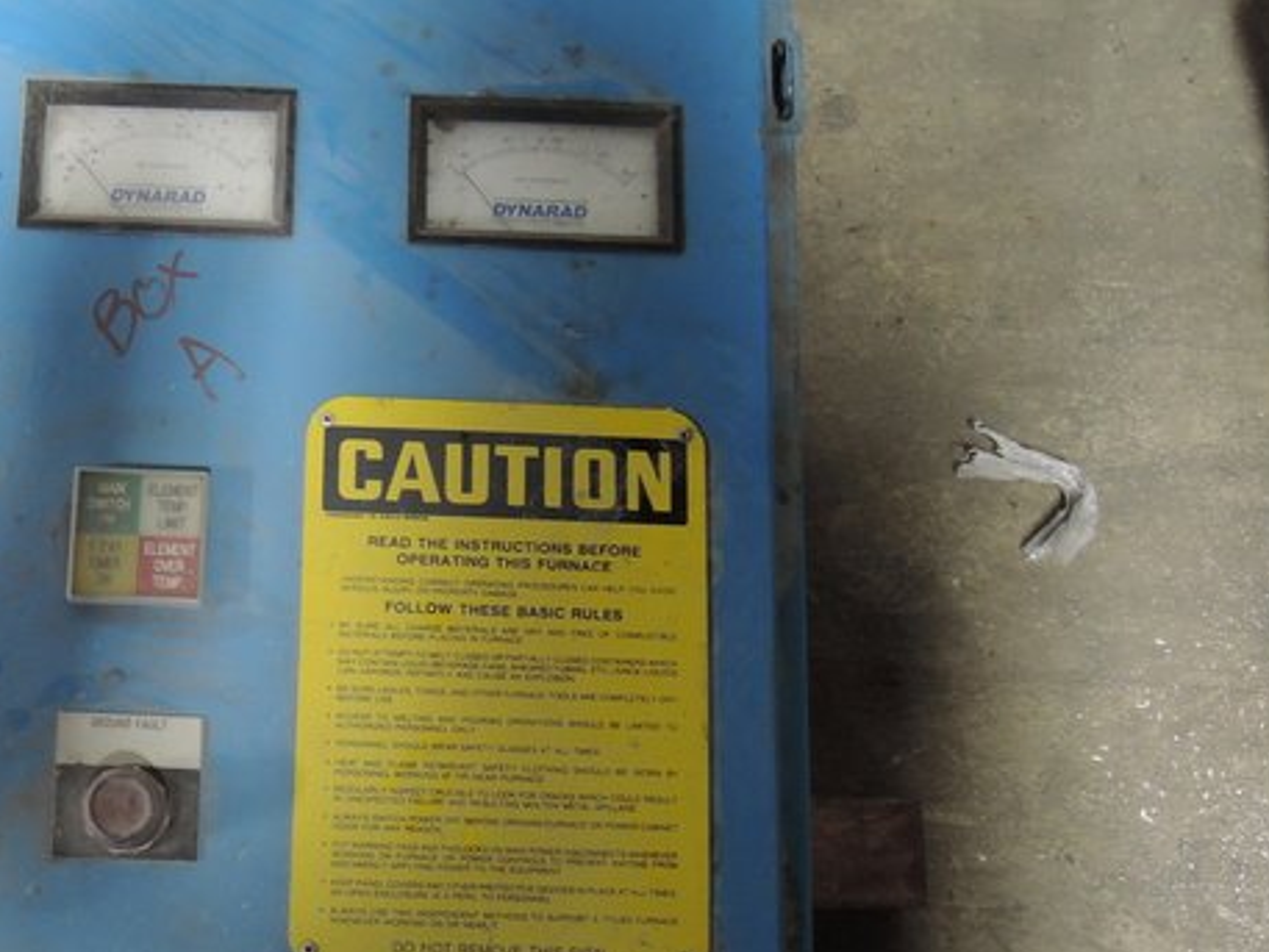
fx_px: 1540
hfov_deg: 43.1
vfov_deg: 34.2
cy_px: 605
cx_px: 286
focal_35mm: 42
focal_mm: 5.1
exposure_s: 1/15
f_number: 2.8
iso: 400
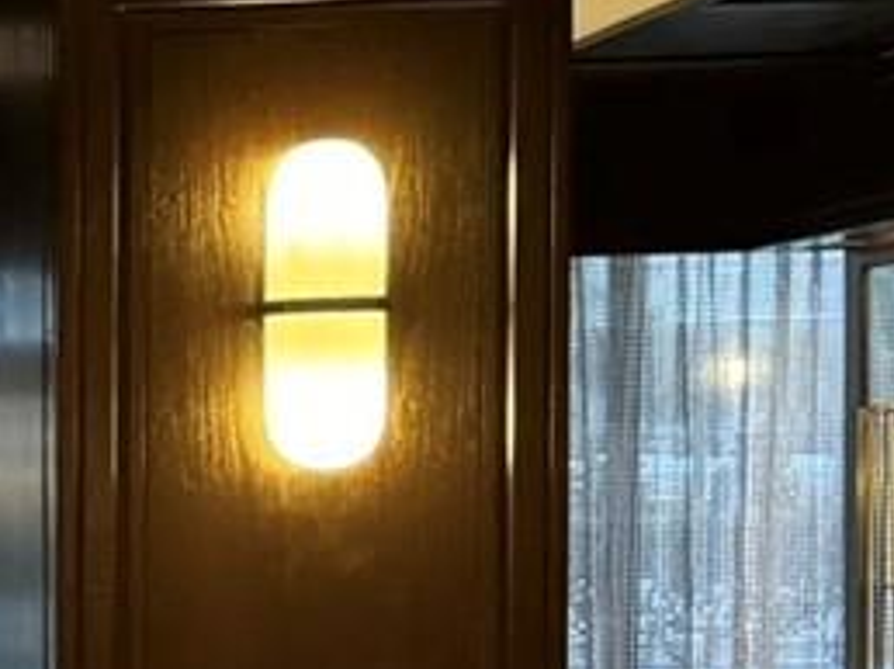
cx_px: -845
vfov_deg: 9.8
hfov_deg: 11.9
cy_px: 801
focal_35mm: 149
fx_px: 3845
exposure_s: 1/60
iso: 640
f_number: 1.78
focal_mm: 6.86
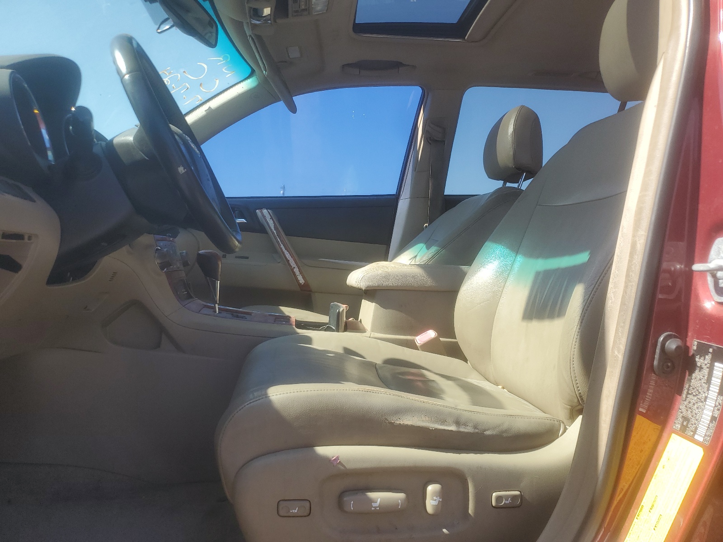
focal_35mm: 26
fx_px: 543
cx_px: 362
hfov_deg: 67.3
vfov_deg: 53.1
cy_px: 271
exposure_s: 1/1111
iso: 50
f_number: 1.5
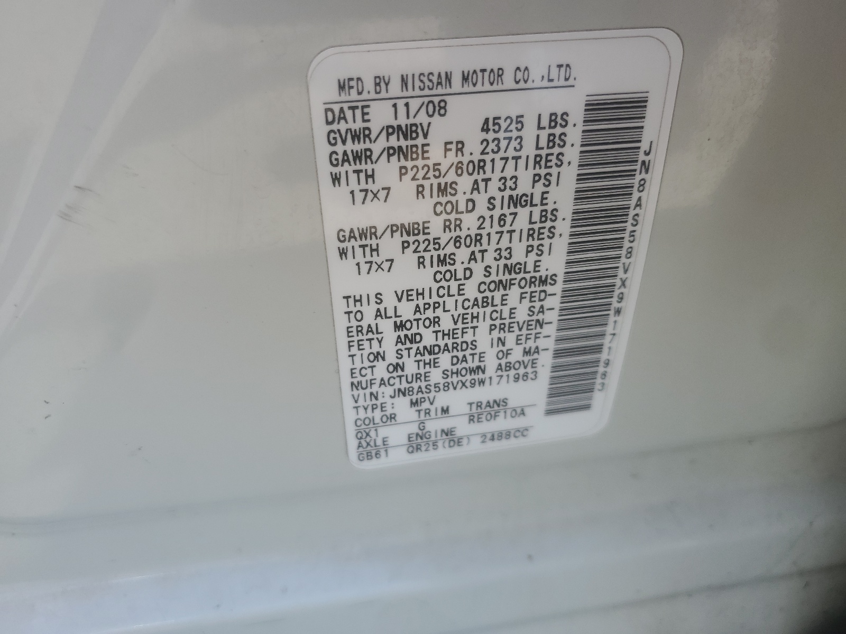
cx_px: 423
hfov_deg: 67.3
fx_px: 635
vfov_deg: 53.1
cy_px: 317
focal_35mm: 26
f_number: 1.5
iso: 50
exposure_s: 1/526
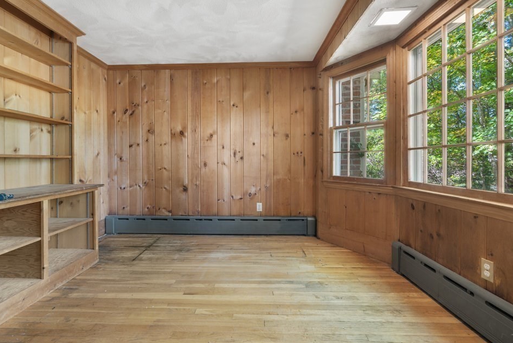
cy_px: 164
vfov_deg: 70.4
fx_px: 242
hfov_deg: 93.2
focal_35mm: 17
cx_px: 245
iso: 200
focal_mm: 16
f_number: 8
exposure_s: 5
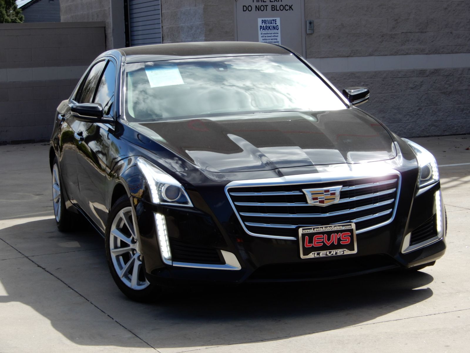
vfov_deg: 17.4
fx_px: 1154
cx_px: 235
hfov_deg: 23.0
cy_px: 176
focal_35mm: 85
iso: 80
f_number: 5
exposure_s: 1/320
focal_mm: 15.2
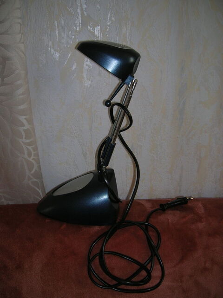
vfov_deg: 54.0
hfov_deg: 41.7
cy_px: 149
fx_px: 293
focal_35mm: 34
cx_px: 112
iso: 50
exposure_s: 1/60.1
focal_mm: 5.7
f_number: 2.9
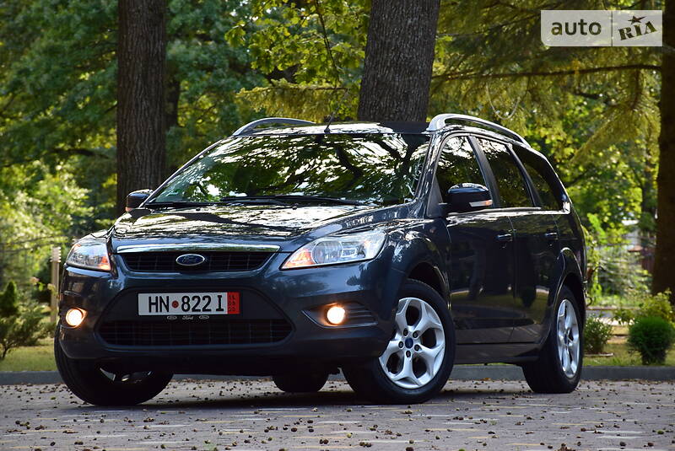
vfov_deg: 8.2
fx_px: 3153
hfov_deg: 12.2
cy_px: 226
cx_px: 338
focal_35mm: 168
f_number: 9
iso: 400
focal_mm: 112
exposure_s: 1/100
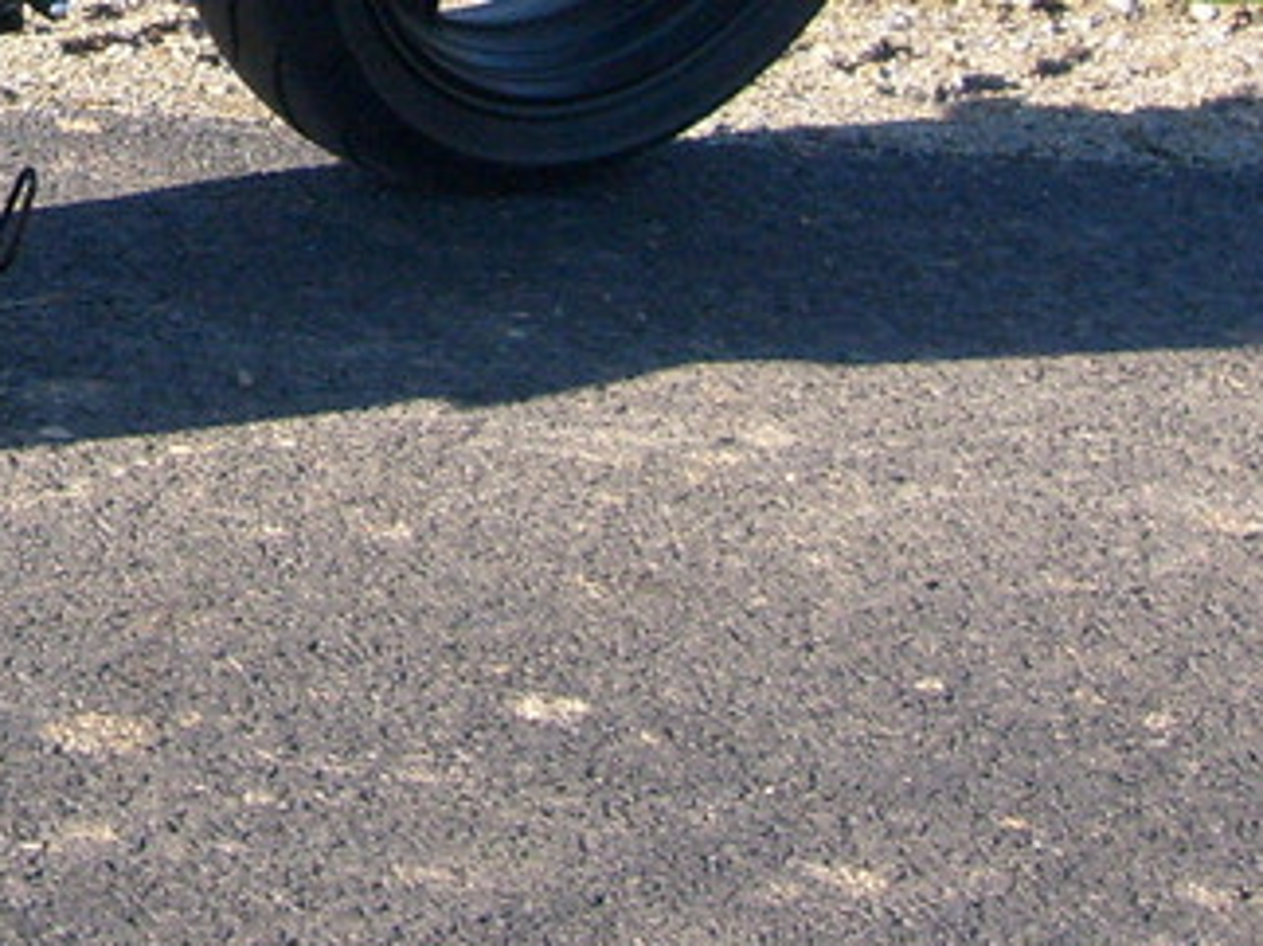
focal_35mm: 142
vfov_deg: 10.0
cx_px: -338
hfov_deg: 13.4
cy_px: -563
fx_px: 5179
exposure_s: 1/90
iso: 80
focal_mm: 7.2
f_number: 7.7
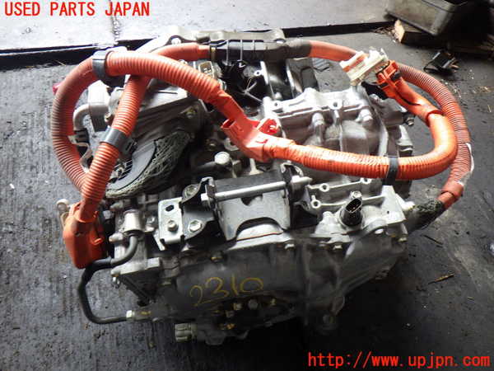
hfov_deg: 63.4
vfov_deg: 49.7
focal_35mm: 28
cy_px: 186
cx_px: 247
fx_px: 400
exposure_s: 1/45
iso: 200
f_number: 3.5
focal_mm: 5
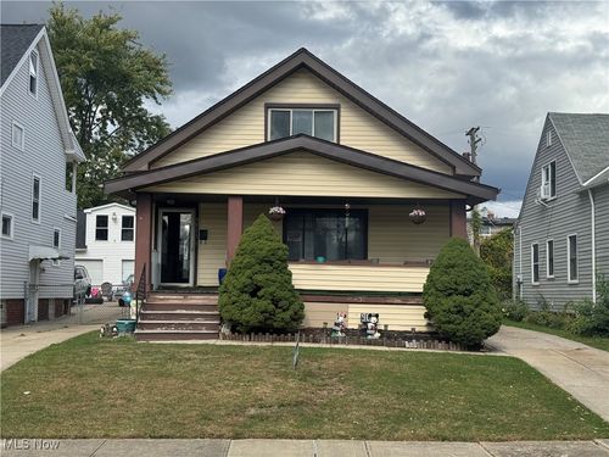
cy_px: 228
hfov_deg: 39.7
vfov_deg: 30.3
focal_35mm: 48
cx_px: 304
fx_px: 844
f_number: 1.78
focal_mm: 6.76
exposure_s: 1/3257
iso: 64
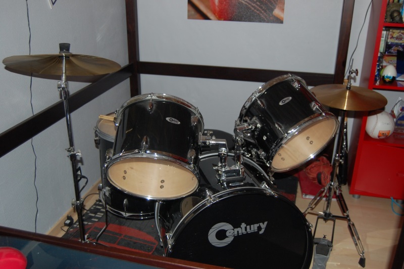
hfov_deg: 53.2
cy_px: 134
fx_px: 404
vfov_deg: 36.8
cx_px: 202
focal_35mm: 36
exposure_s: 1/60
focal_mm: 24
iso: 400
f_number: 4
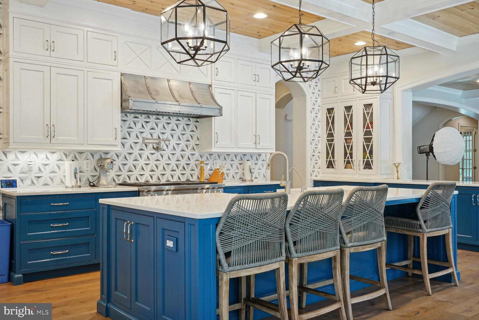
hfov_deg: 57.2
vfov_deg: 40.0
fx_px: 439
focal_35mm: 33
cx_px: 240
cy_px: 160
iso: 800
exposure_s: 1/80
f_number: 8
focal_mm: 33
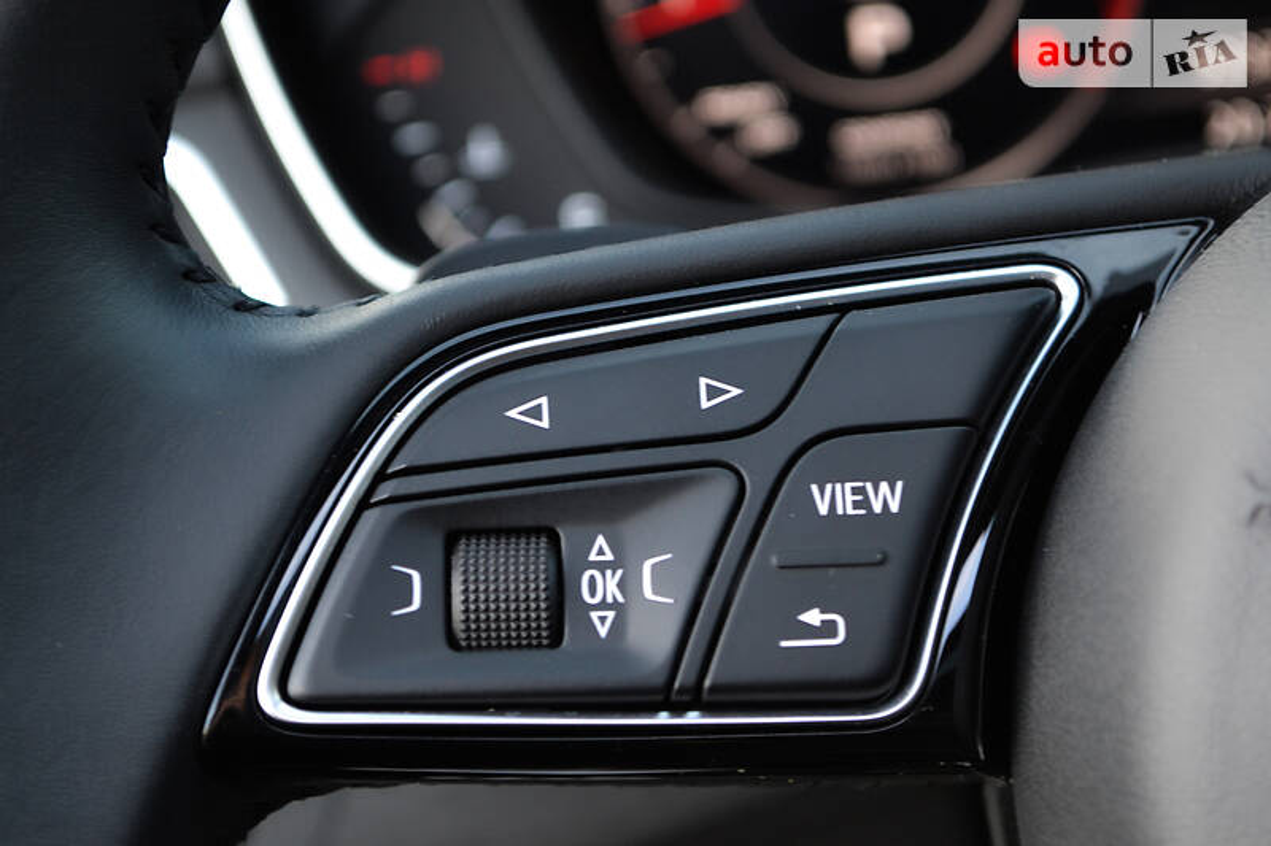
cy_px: 423
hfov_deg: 24.6
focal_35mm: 82
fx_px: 2912
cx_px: 636
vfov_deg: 16.5
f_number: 5.6
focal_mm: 55
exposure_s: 1/15
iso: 720
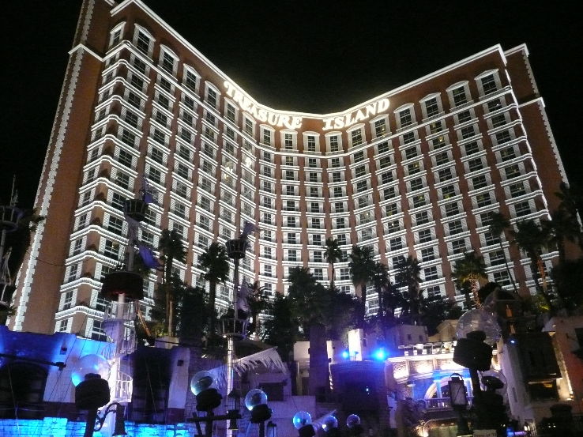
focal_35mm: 30
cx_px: 292
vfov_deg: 46.8
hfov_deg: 60.0
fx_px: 505
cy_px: 218
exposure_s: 1/13
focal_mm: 4.9
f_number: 3.4
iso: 800
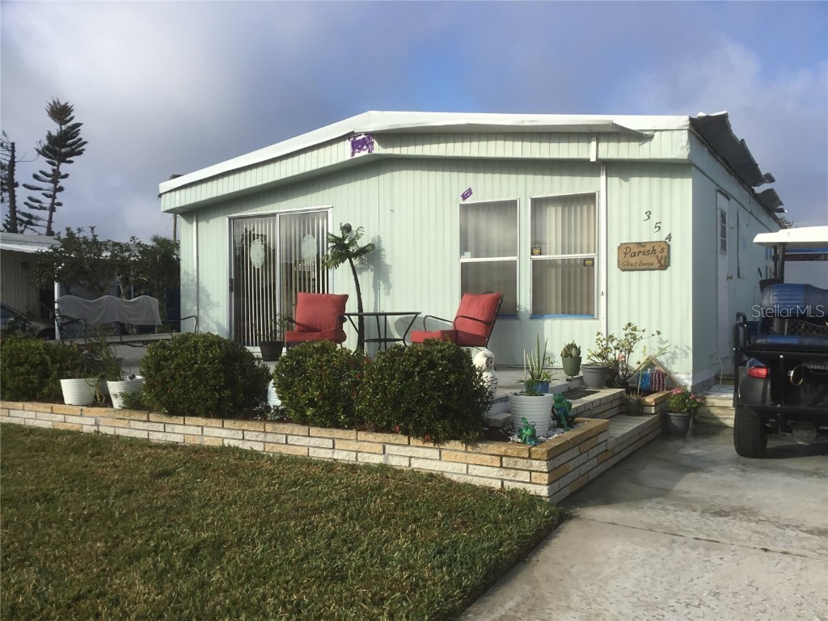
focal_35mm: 31
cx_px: 414
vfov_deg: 45.4
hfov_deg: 58.4
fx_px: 742
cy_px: 310
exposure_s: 1/1664
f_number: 2.4
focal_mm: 3.3
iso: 25
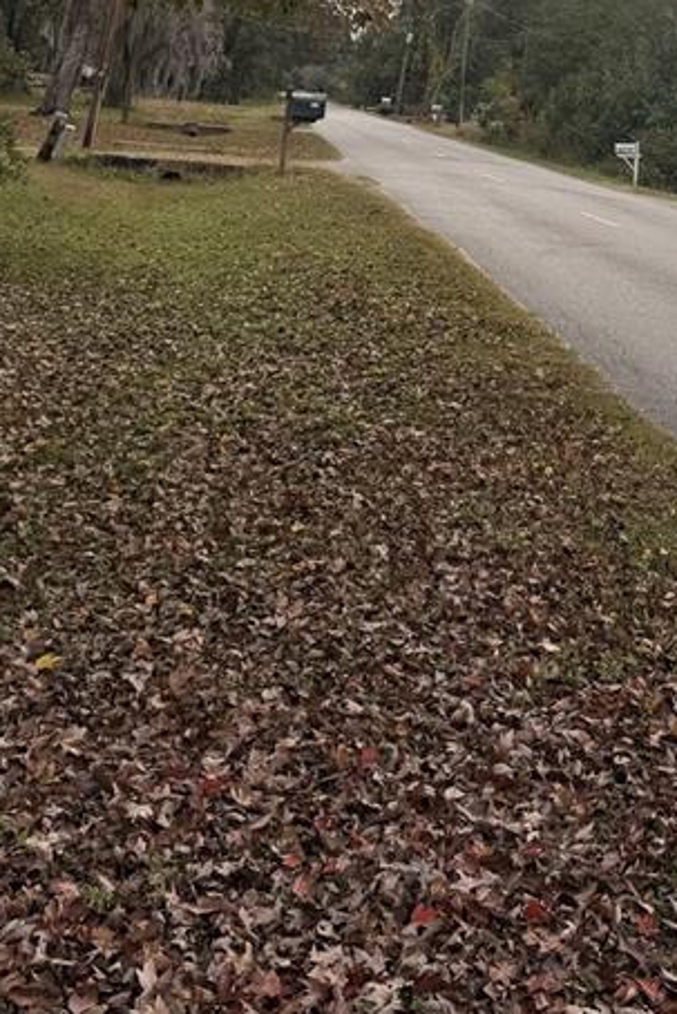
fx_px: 1860
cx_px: 711
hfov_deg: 19.9
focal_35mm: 66
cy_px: -127
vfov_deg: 27.6
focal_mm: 6.76
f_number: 1.78
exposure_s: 1/1337
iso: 80
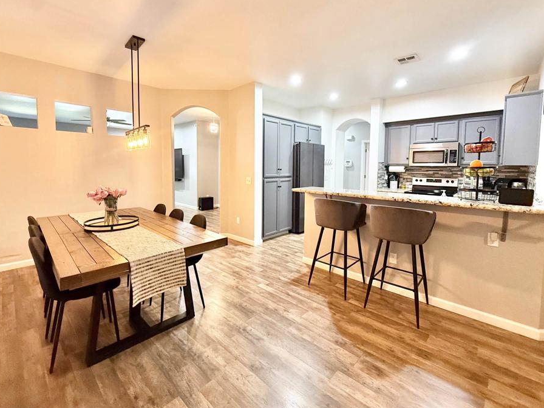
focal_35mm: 16
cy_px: 182
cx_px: 273
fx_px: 251
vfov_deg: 77.8
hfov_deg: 94.5
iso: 320
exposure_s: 1/60
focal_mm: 2.22
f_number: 2.2
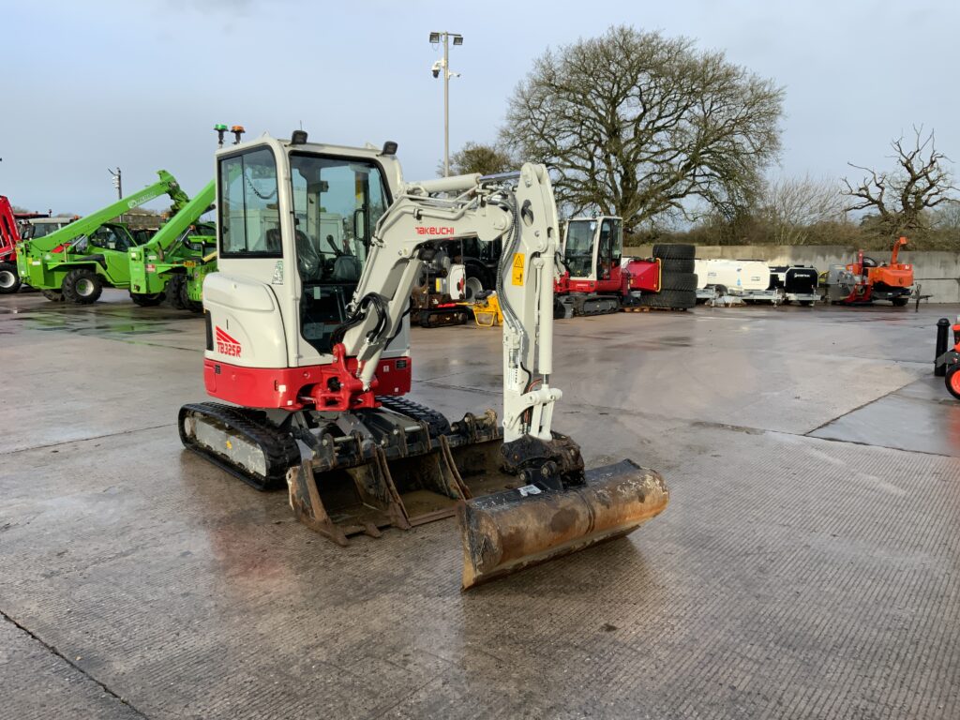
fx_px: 804
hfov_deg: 61.7
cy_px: 360
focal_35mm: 29
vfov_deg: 48.2
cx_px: 480
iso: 16
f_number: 1.8
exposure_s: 1/792
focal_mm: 3
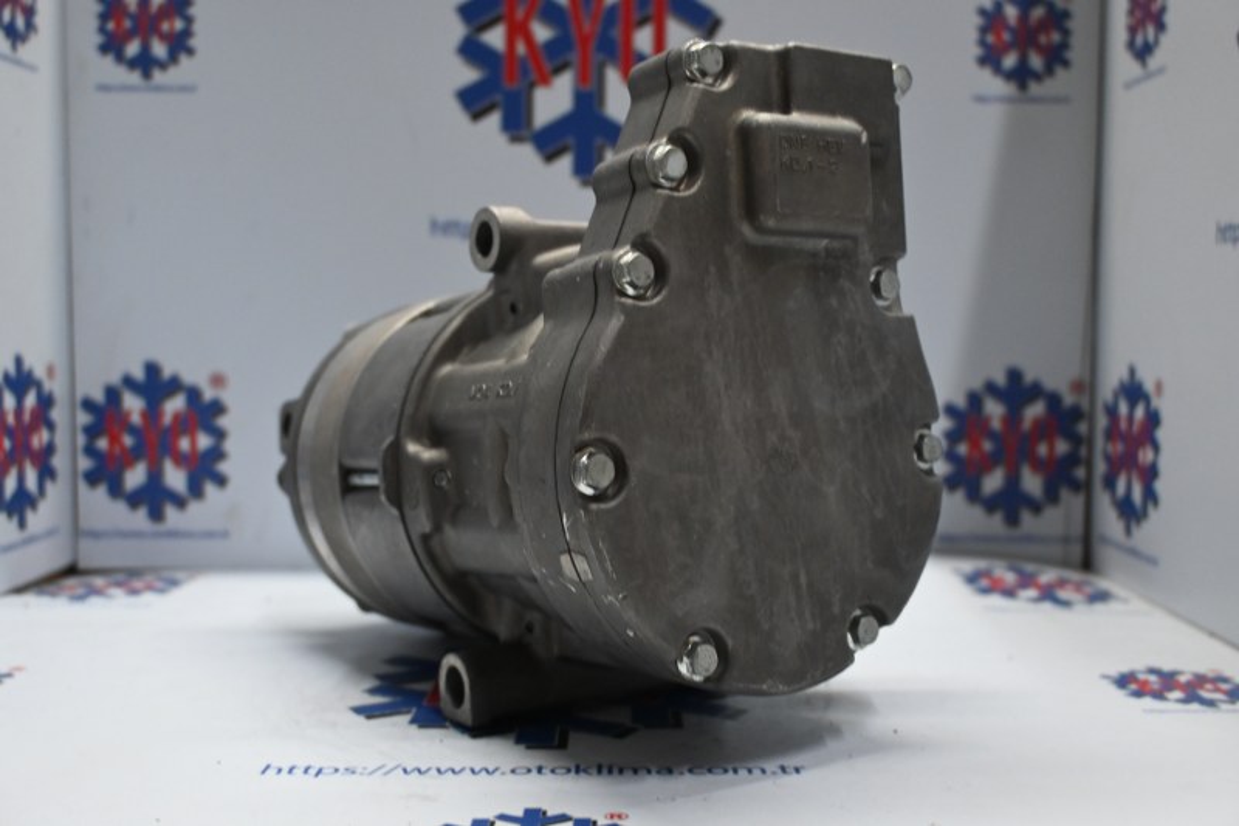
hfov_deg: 51.3
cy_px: 413
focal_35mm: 38
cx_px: 620
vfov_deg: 35.5
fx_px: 1290
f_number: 4.2
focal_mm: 25
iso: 1250
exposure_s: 1/125
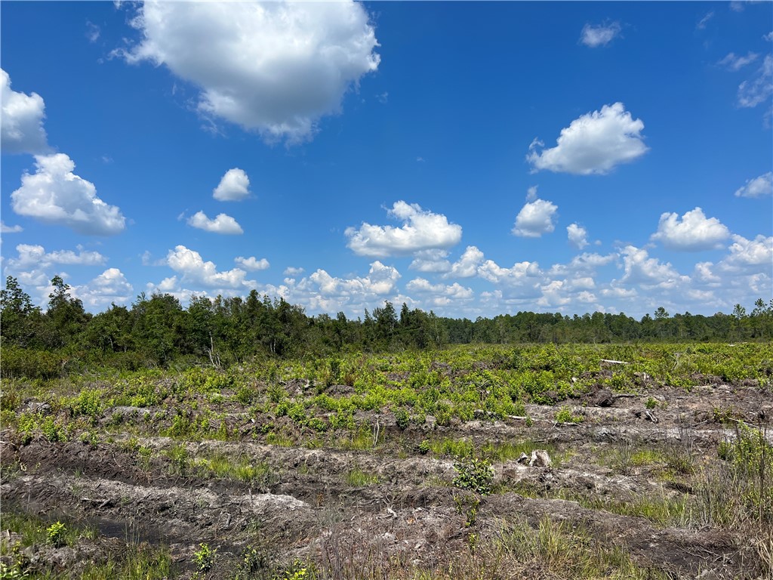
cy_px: 290
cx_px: 386
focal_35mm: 26
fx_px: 581
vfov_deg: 53.1
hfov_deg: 67.3
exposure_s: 1/6211
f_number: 1.5
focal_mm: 5.7
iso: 50
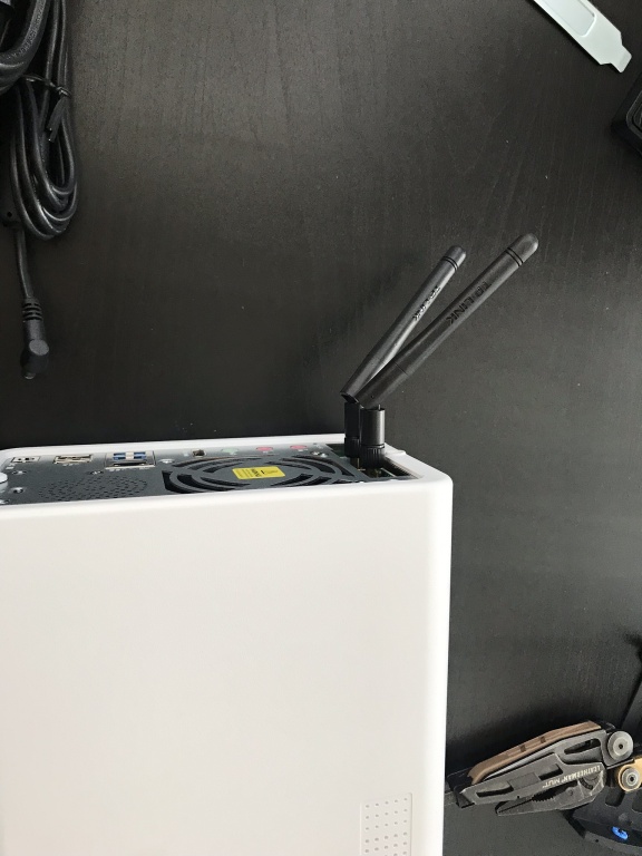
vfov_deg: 63.4
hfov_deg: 49.7
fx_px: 692
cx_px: 321
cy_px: 428
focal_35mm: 28
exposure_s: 1/33
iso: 32
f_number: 1.8
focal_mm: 3.99
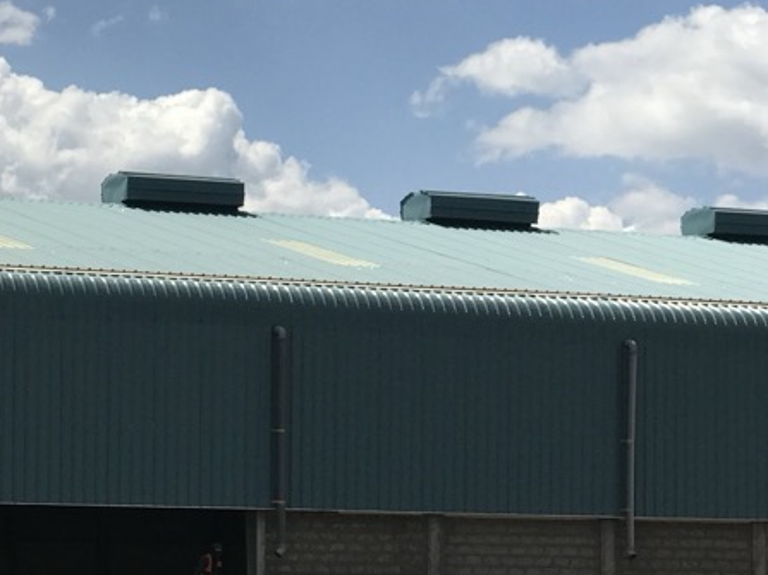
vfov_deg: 9.7
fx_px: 3394
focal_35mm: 153
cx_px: -204
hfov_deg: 12.5
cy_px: 398
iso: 20
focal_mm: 6.6
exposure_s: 1/1473
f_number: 2.8
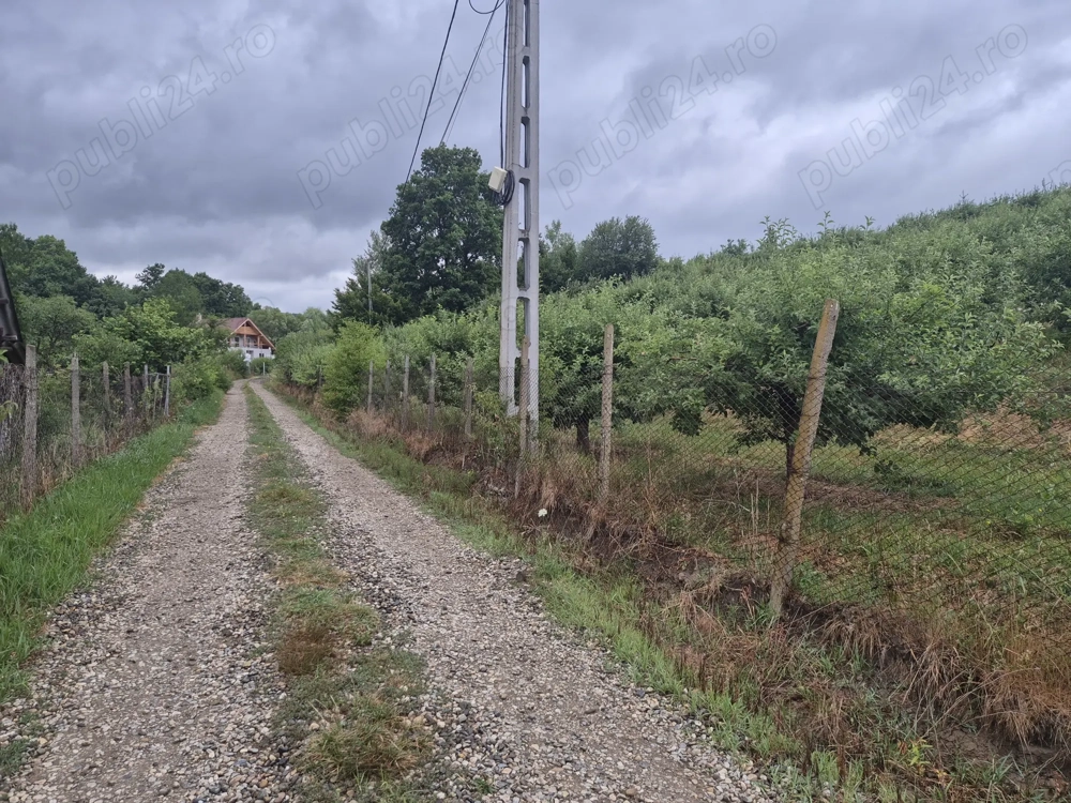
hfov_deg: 73.9
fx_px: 712
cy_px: 402
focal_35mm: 23
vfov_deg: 58.9
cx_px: 536
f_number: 1.8
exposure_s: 1/180
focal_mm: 5.4
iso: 160
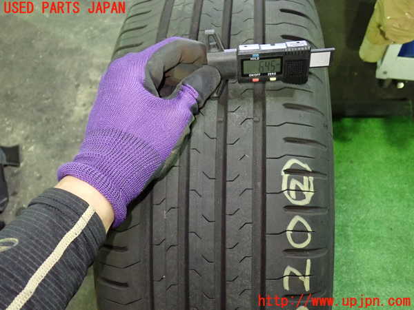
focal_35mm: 30
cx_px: 207
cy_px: 155
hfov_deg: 60.0
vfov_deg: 46.8
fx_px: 359
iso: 800
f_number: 2.3
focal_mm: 5.4
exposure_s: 1/25
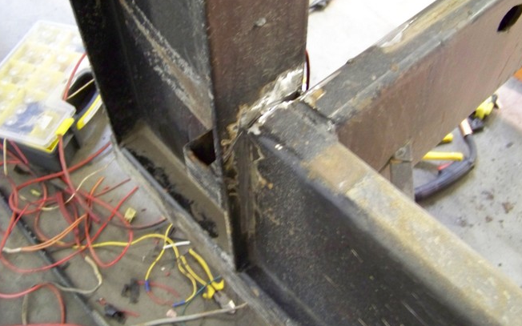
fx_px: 583
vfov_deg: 31.2
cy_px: 149
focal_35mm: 41
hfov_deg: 48.2
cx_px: 273
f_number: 2.8
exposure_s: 1/2.5
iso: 400
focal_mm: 5.85
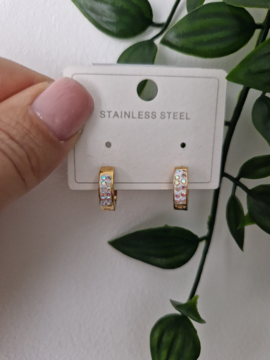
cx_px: 135
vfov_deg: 73.9
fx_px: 239
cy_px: 180
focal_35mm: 23
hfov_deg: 58.9
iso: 800
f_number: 1.8
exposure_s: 1/50
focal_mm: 5.4
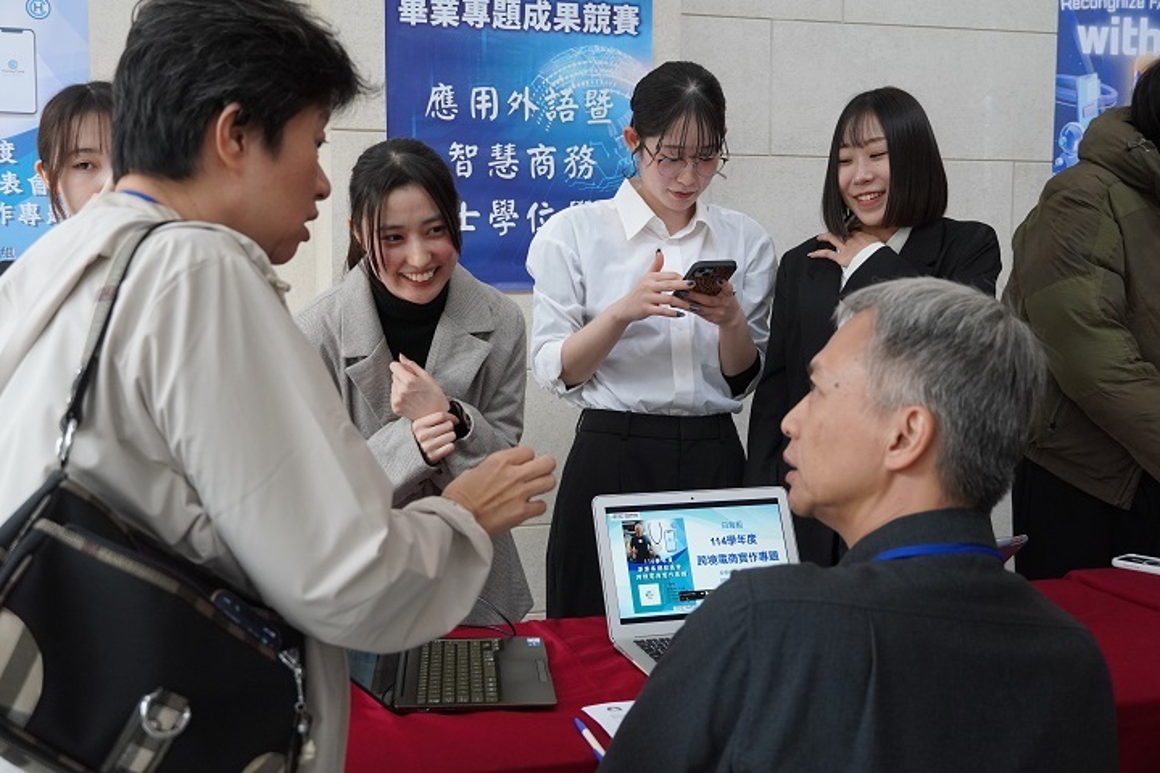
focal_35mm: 45
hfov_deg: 43.6
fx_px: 1450
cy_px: 386
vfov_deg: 29.9
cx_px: 580
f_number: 4.5
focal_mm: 30
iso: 1250
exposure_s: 1/160
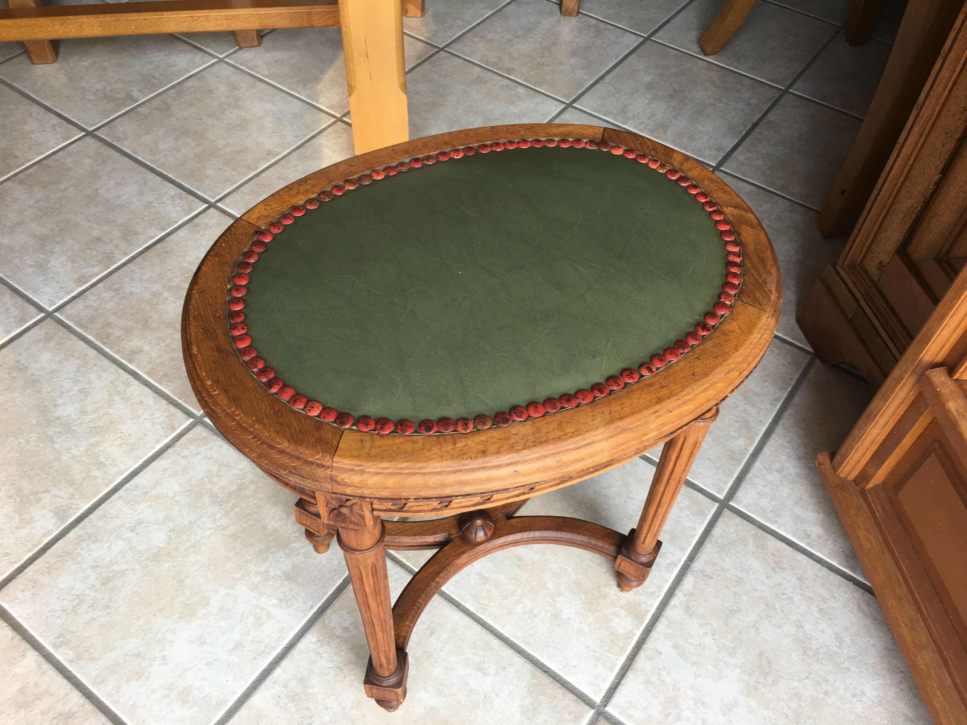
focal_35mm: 29
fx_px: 810
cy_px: 362
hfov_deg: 61.7
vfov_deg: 48.2
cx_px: 484
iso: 32
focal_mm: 4.15
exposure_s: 1/50
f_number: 2.2
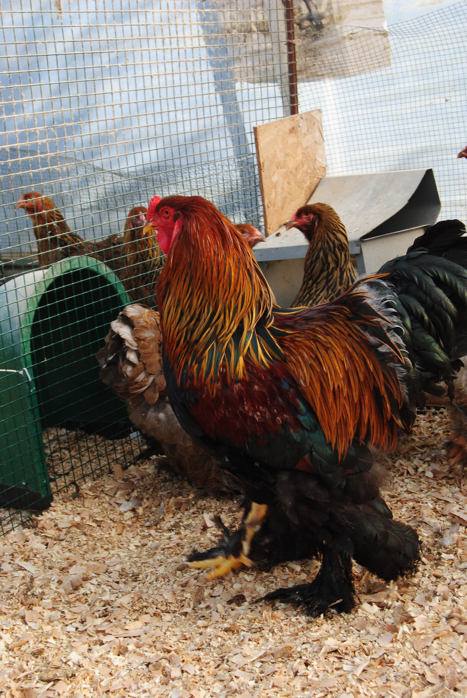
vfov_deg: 37.8
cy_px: 349
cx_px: 234
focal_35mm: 52
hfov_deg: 25.8
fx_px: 1019
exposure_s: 1/125
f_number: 9
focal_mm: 35
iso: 200
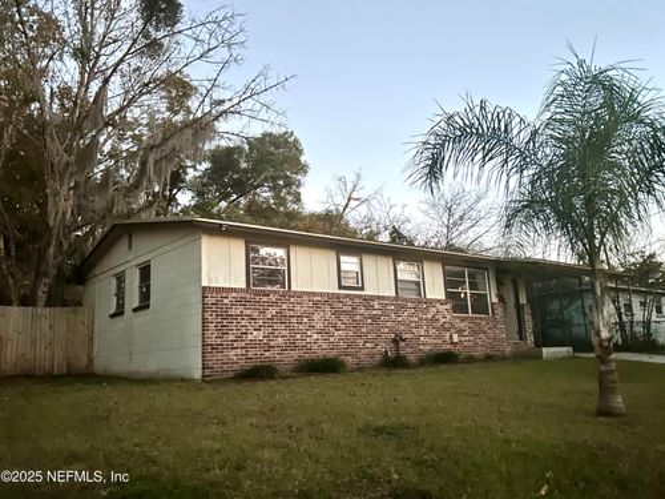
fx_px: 499
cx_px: 332
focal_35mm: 26
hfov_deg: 67.3
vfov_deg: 53.1
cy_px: 250
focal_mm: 5.7
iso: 640
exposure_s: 1/15
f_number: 1.5
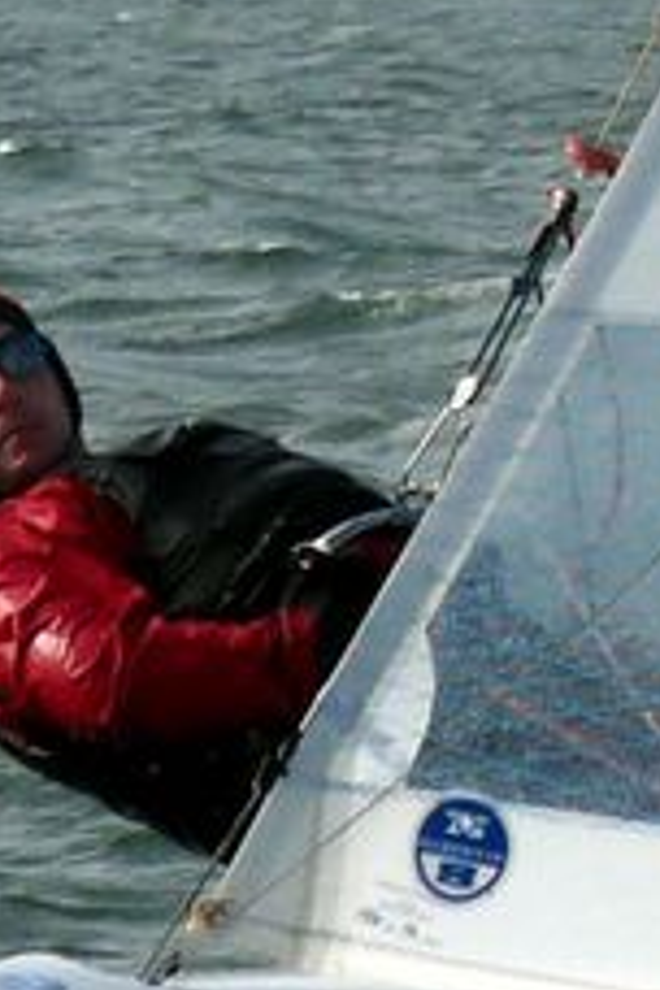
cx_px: 1346
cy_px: -404
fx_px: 40284
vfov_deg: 1.4
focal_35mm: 1465
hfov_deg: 0.9
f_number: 5.6
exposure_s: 1/1000
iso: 100
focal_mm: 35.6
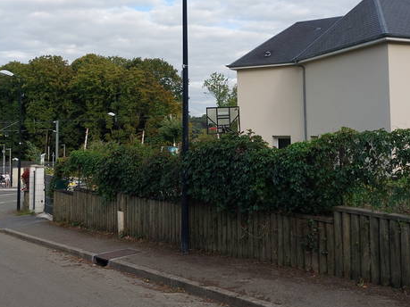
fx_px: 509
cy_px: 92
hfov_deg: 43.8
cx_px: 230
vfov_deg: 33.2
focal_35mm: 43
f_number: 1.8
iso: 25
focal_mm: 5.23
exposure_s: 1/579
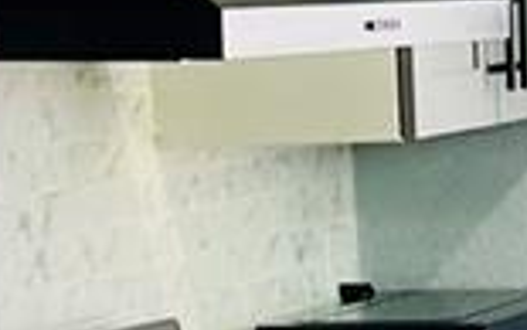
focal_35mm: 214
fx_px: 3075
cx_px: 337
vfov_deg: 5.7
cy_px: 1017
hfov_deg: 9.8
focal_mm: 5.7
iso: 100
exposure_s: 1/120
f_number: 1.5
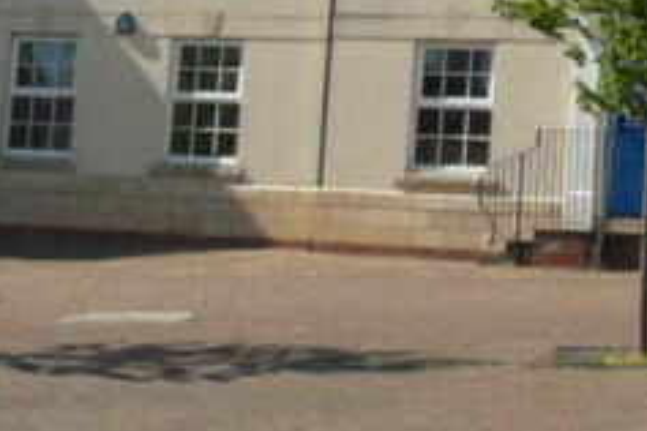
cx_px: 726
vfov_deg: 10.9
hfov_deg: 16.1
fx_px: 2210
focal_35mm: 123
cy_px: -119
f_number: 3.3
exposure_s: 1/1000
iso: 100
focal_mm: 4.7
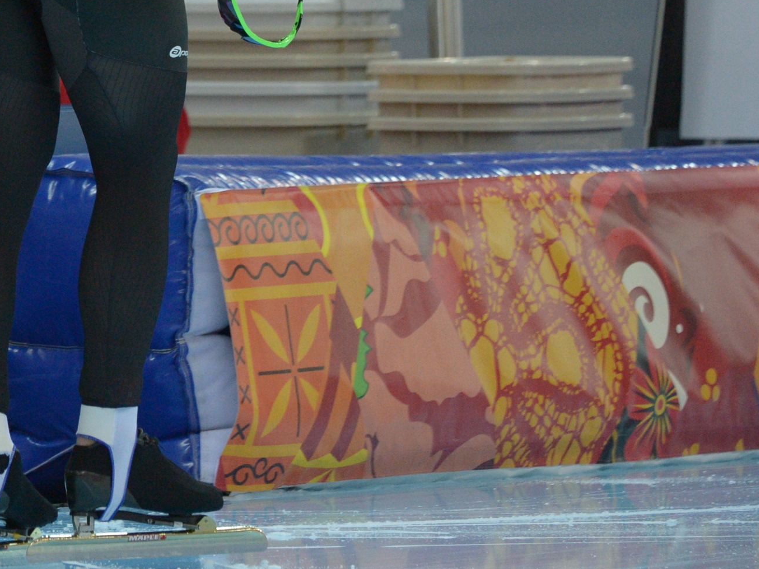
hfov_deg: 2.6
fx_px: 16753
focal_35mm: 764
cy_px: -139
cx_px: -310
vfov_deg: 1.9
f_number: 5.6
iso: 3200
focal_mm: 280
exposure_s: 1/1000
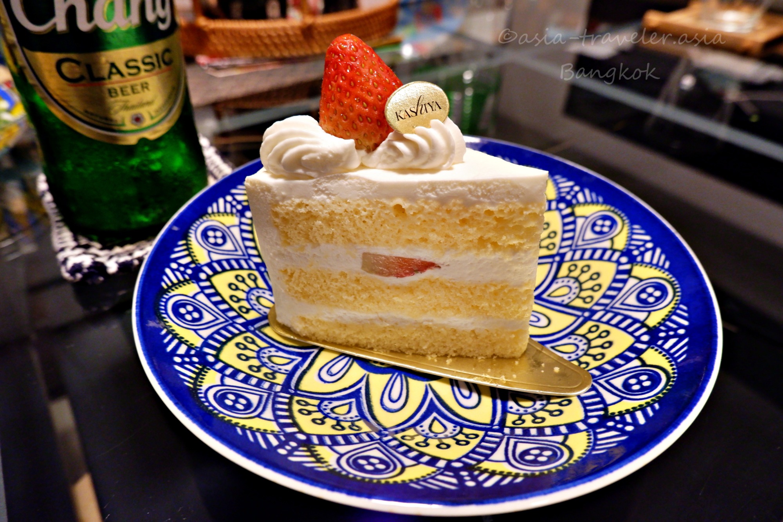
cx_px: 392
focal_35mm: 23
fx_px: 500
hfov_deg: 76.1
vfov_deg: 55.1
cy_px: 261
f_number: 5
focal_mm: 15
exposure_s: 1/25
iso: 2000
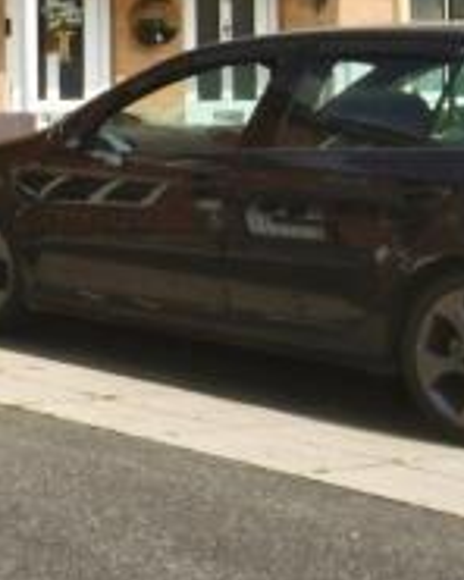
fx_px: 1957
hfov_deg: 10.3
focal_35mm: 114
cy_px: 61
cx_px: -862
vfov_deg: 16.6
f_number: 25
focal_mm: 15
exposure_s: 1/250
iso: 800
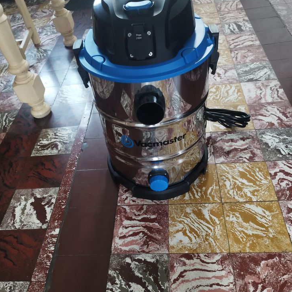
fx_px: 277
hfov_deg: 55.6
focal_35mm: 29
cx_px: 148
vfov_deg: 55.2
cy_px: 175
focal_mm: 5.89
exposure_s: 1/20
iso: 1140
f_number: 1.89
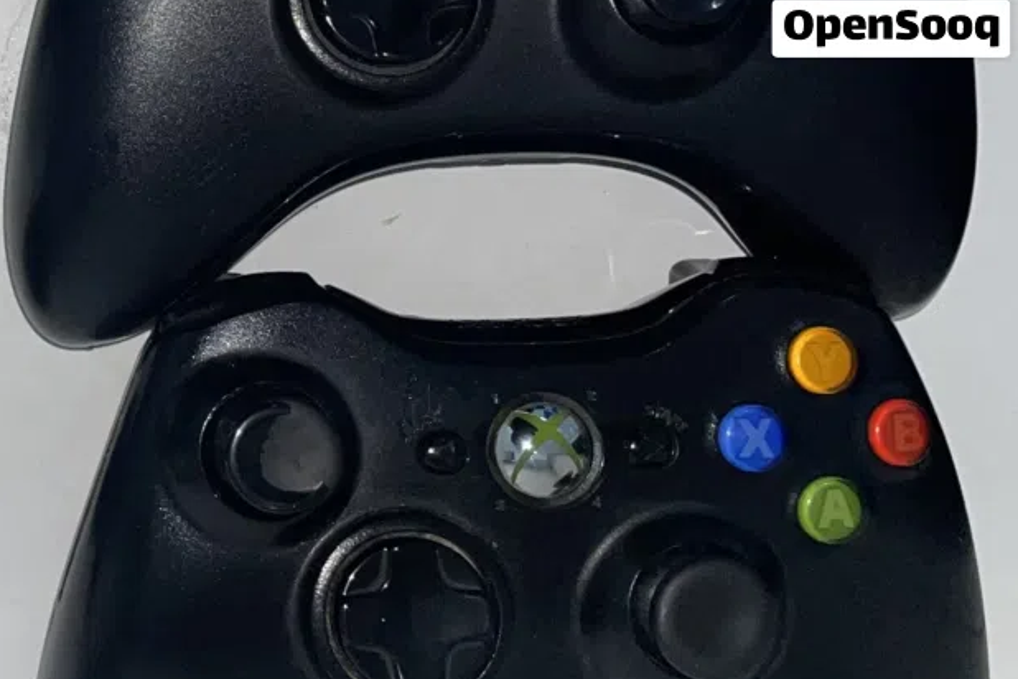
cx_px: 524
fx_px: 792
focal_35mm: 28
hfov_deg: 65.5
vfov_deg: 46.3
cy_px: 295
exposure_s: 1/71
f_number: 1.6
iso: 64
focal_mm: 4.2
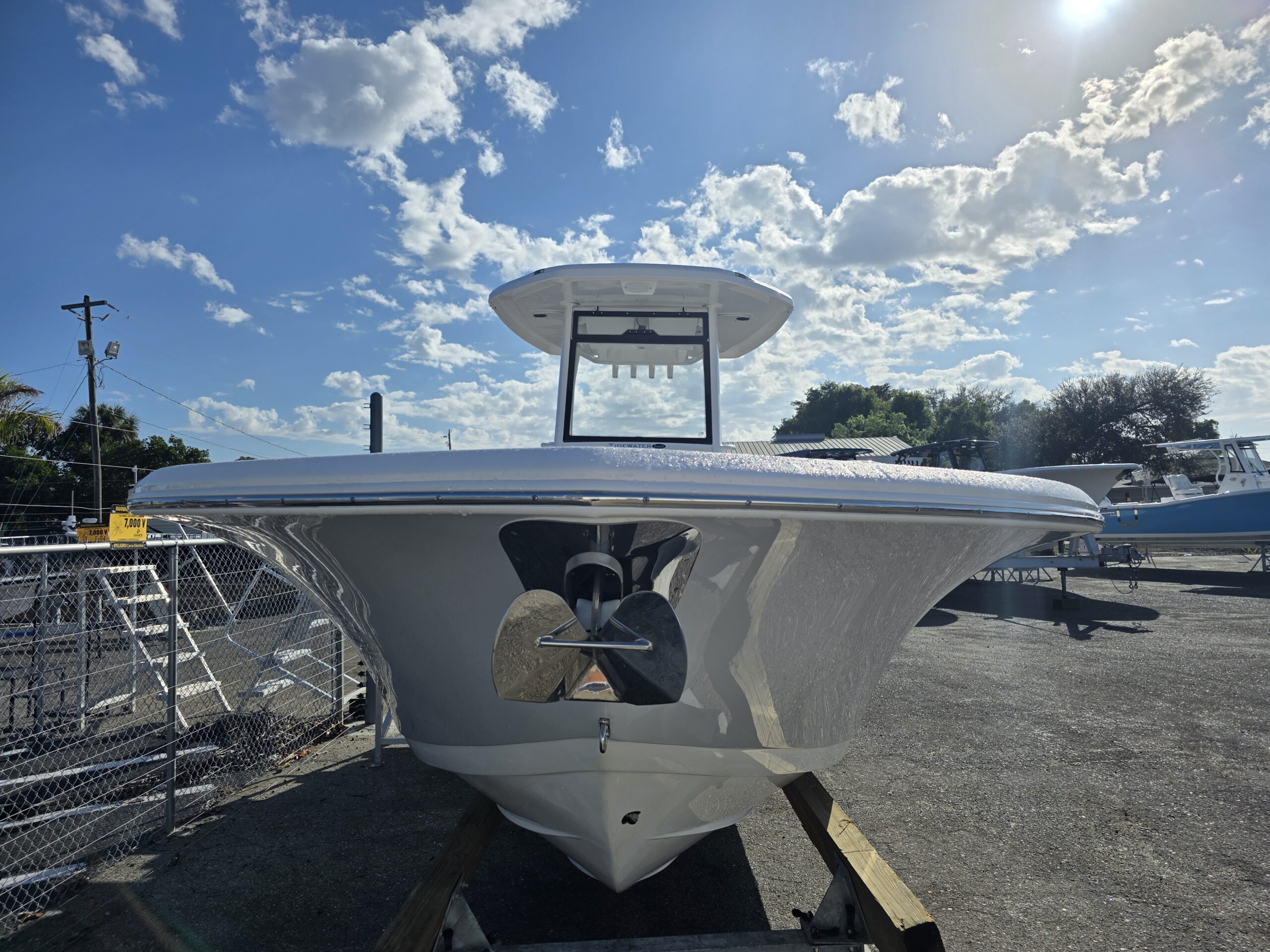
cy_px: 476
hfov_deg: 73.9
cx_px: 635
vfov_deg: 58.9
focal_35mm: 23
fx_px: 844
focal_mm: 6.3
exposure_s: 1/7944
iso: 25
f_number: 1.7
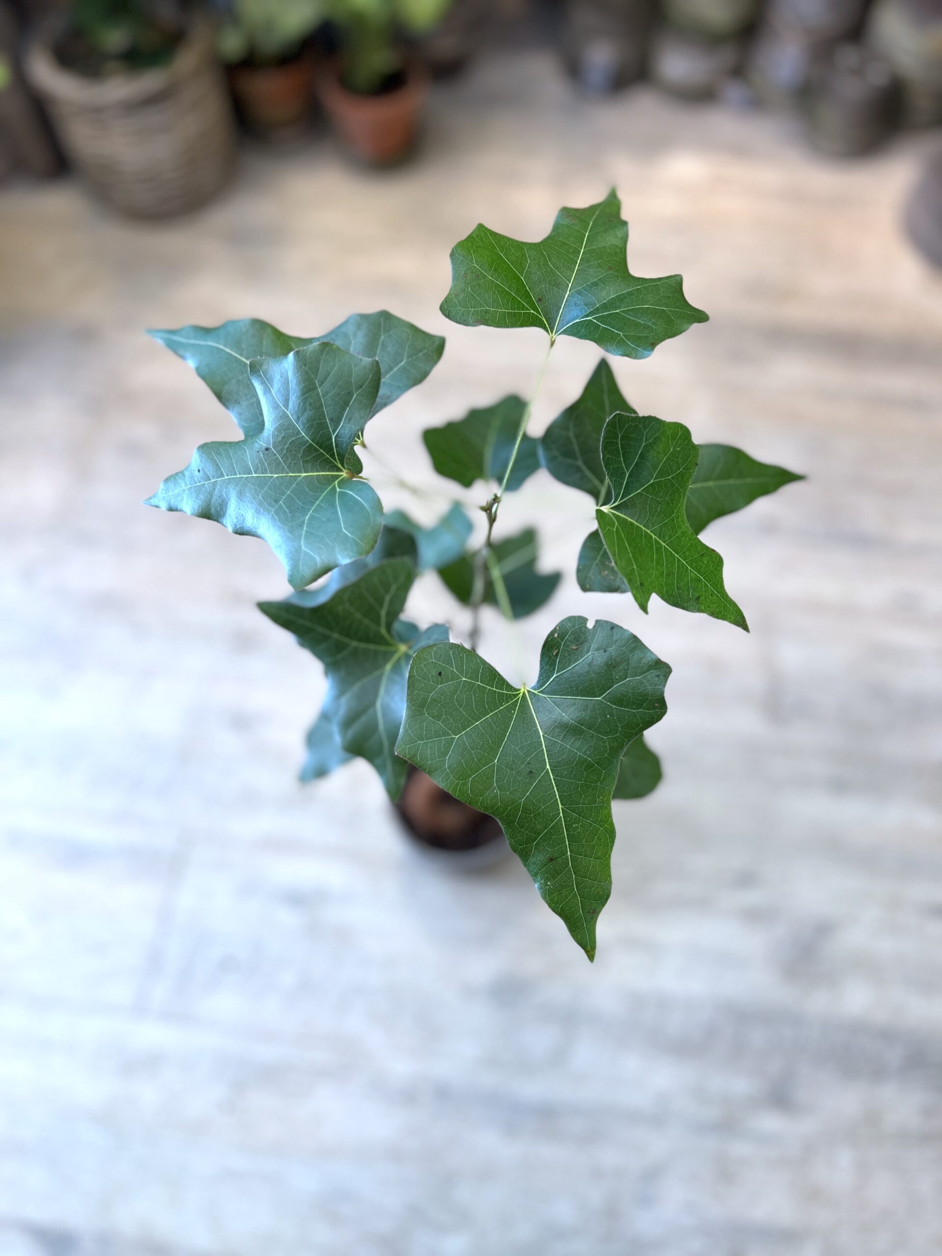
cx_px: 471
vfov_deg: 67.3
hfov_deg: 53.1
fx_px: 943
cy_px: 628
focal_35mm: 26
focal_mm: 5.7
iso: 125
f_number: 1.5
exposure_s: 1/100
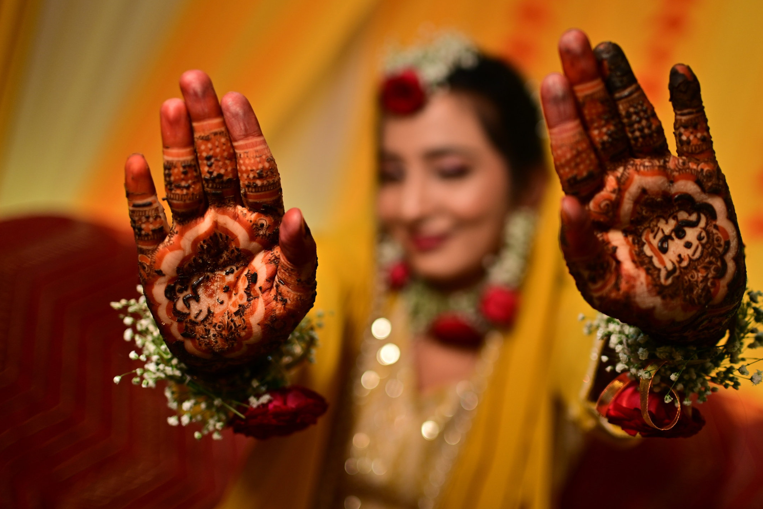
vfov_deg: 31.9
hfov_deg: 46.1
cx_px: 457
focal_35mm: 42
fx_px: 890
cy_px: 222
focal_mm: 35
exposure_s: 1/400
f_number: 1.6
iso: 200
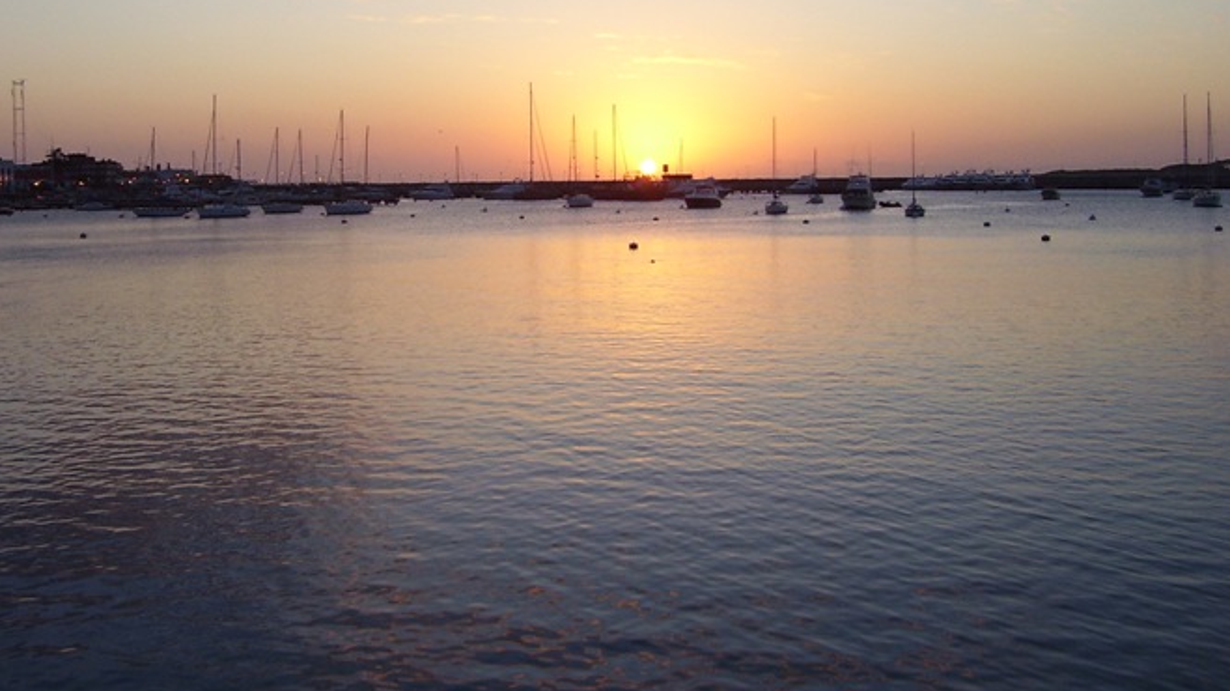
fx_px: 1467
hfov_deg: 45.3
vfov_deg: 26.3
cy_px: 222
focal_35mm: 45
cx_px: 506
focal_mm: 5.6
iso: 80
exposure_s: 1/500
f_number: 2.7
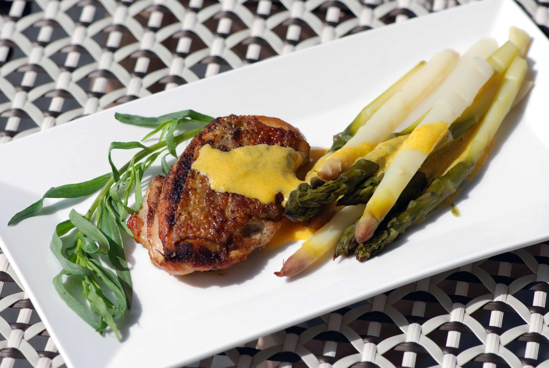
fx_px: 2405
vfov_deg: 8.7
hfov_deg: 13.0
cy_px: 184
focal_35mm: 158
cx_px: 274
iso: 100
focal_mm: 105
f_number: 6.3
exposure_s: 1/640
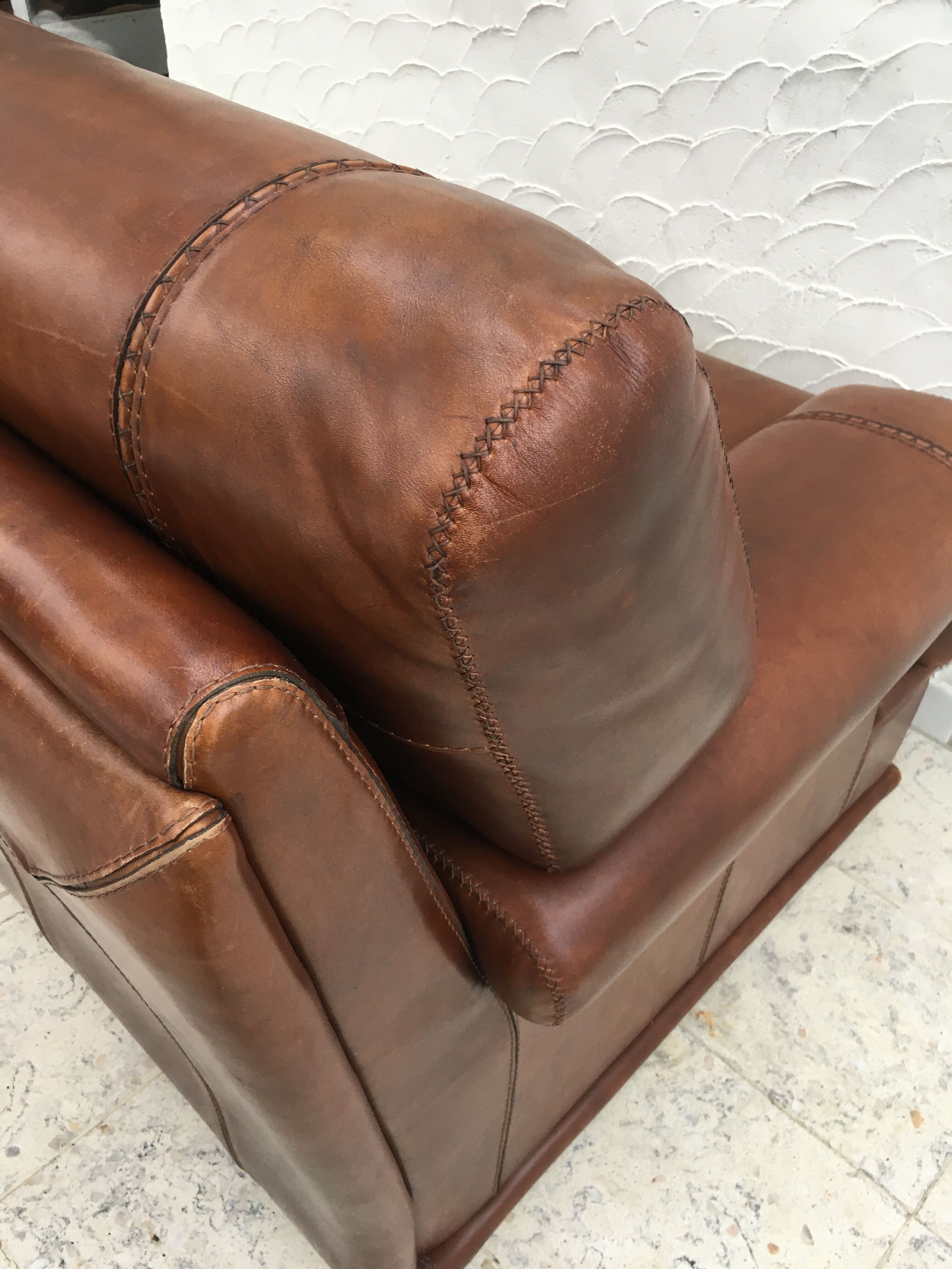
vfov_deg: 61.7
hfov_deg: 48.2
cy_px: 634
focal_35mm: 29
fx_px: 1063
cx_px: 476
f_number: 2.2
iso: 40
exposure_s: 1/33
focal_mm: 4.15
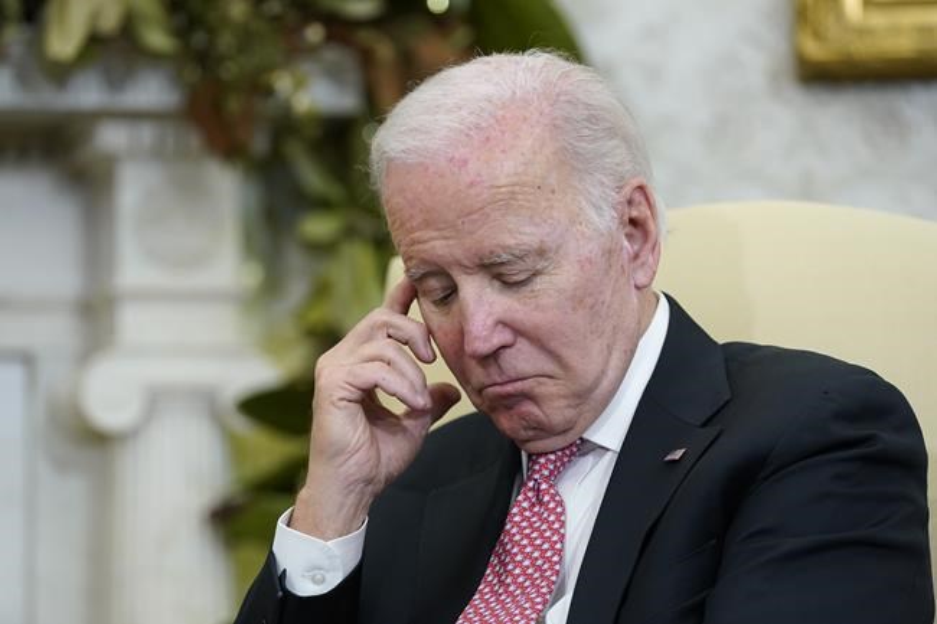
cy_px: 312
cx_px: 468
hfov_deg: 12.2
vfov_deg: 8.2
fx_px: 4371
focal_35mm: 168
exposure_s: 1/320
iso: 4000
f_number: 4
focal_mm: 168
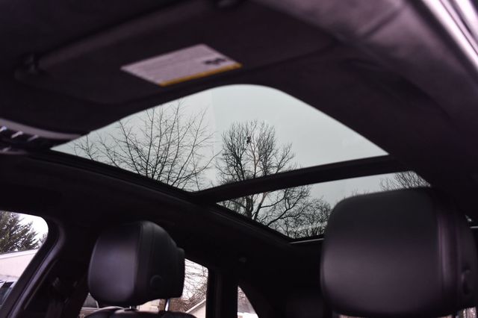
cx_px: 239
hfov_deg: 53.2
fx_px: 478
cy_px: 159
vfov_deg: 36.8
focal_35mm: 36
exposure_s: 1/250
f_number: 4
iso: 800
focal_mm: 24
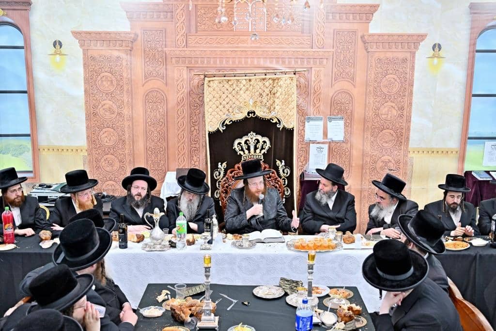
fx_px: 551
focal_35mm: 40
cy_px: 166
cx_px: 248
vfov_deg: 33.4
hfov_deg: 48.5
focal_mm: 40
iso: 800
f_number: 4
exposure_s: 1/160
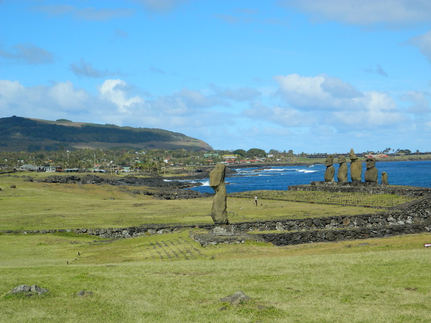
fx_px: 872
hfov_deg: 27.8
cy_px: 162
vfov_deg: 21.0
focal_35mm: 70
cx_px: 216
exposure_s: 1/800
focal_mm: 12.6
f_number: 4
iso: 80
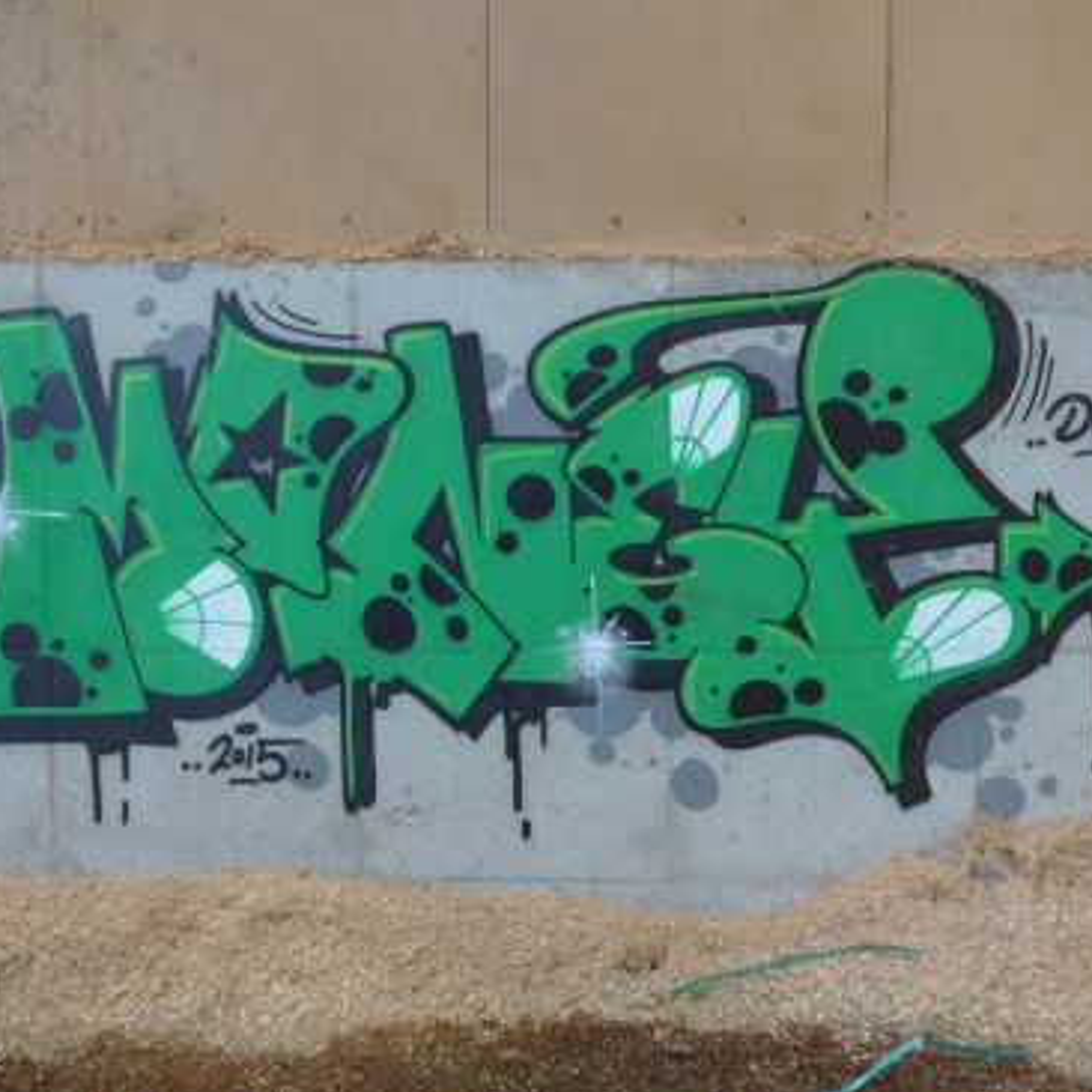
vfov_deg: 47.2
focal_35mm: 35
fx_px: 1249
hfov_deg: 47.2
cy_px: 550
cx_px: 537
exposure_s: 1/50
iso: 400
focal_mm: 6
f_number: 2
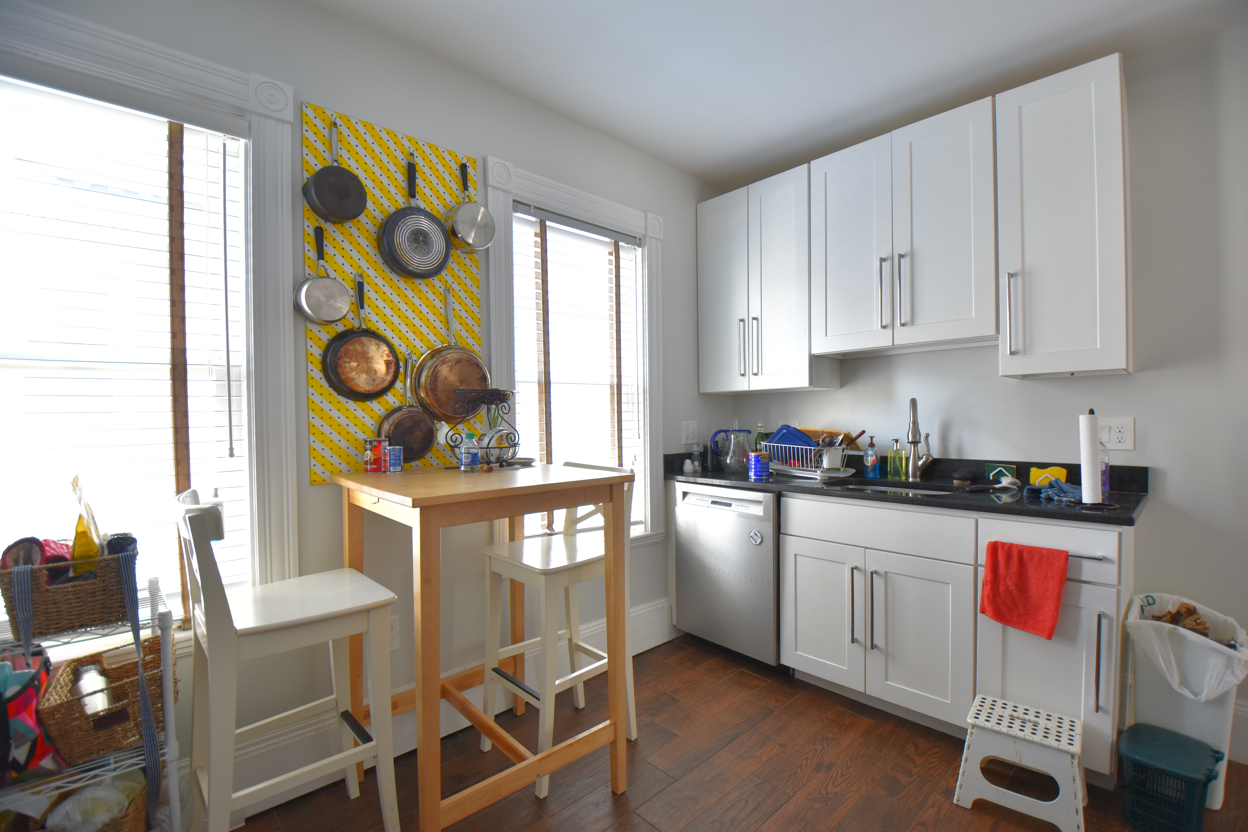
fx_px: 520
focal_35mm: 15
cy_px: 416
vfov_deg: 77.3
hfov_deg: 100.4
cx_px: 624
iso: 250
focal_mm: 10
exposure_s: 1/15
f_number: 3.5
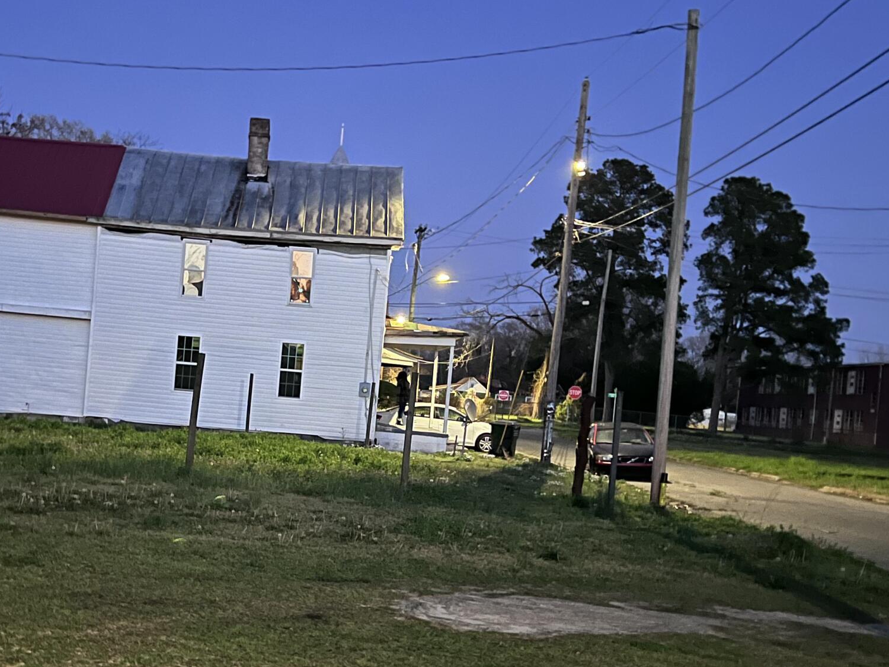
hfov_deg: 36.6
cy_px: 391
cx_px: 325
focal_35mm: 52
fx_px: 1335
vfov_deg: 28.0
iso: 1000
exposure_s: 1/9
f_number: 1.5
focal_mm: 5.7
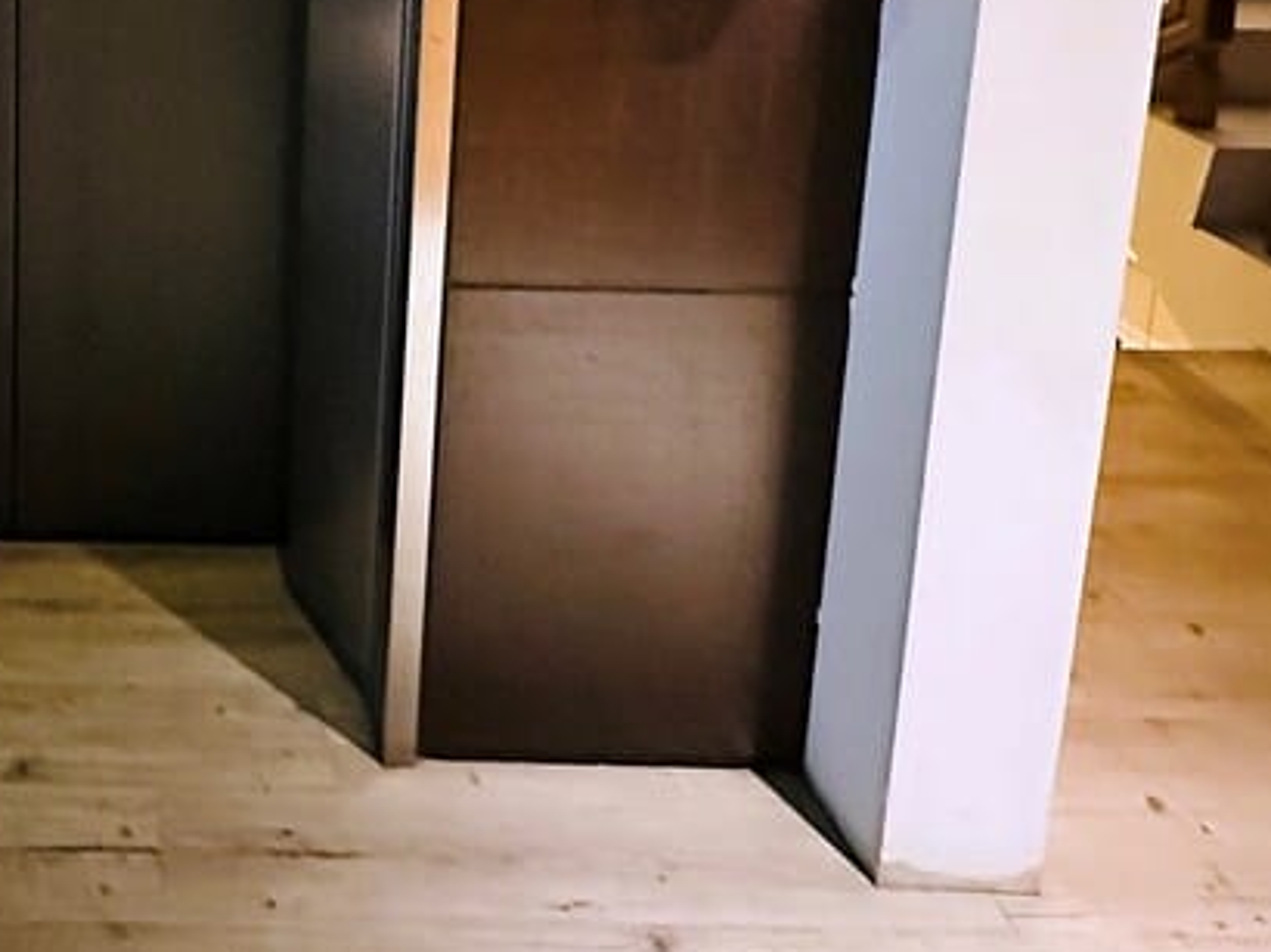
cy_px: -172
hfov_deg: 45.8
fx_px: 1284
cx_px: 53
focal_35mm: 35
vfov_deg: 33.6
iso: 1600
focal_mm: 2.22
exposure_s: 1/30
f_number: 2.2
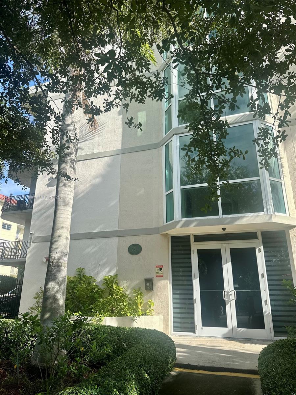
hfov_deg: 56.8
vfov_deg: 71.6
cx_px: 148
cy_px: 198
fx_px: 274
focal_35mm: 24
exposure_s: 1/2410
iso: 80
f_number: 1.78
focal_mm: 6.86
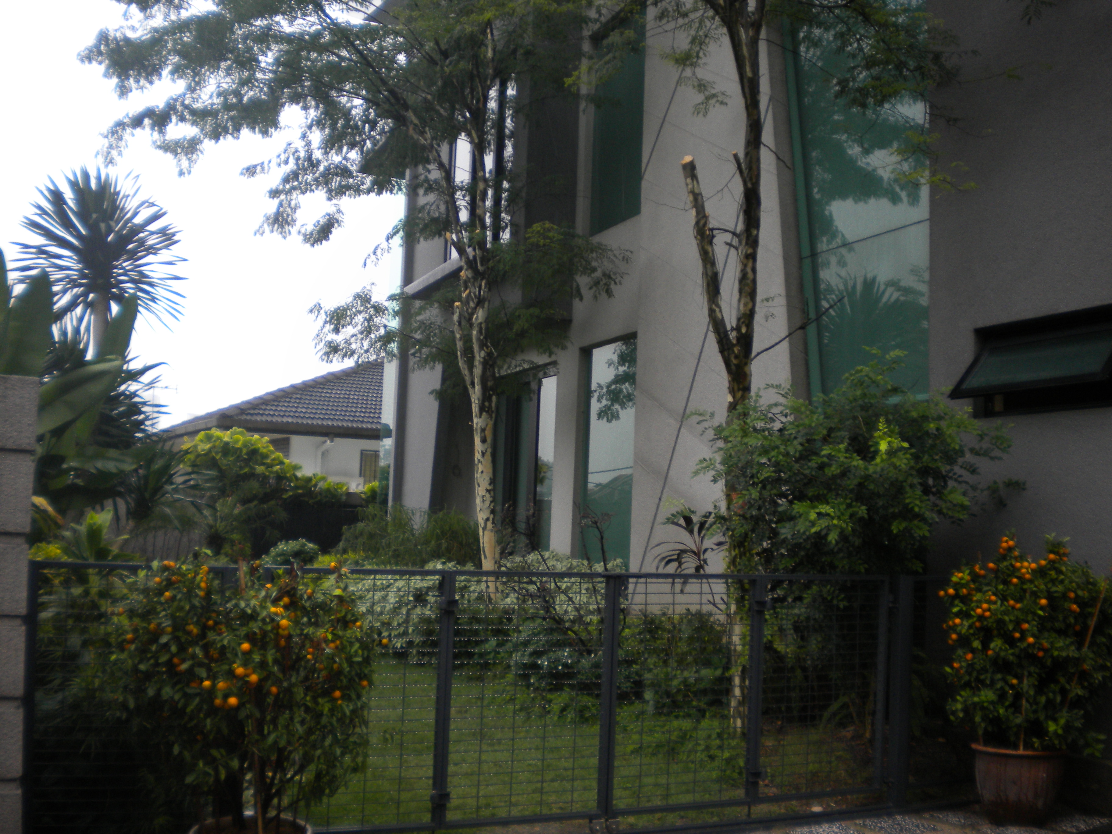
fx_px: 1124
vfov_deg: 40.7
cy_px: 417
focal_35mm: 35
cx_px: 556
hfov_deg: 52.6
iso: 113
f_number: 3.1
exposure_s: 1/59.8
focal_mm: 6.3
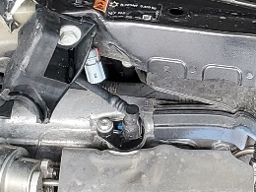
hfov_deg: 12.2
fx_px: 1183
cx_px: 275
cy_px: 36
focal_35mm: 160
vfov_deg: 9.3
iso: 50
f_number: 1.5
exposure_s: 1/263
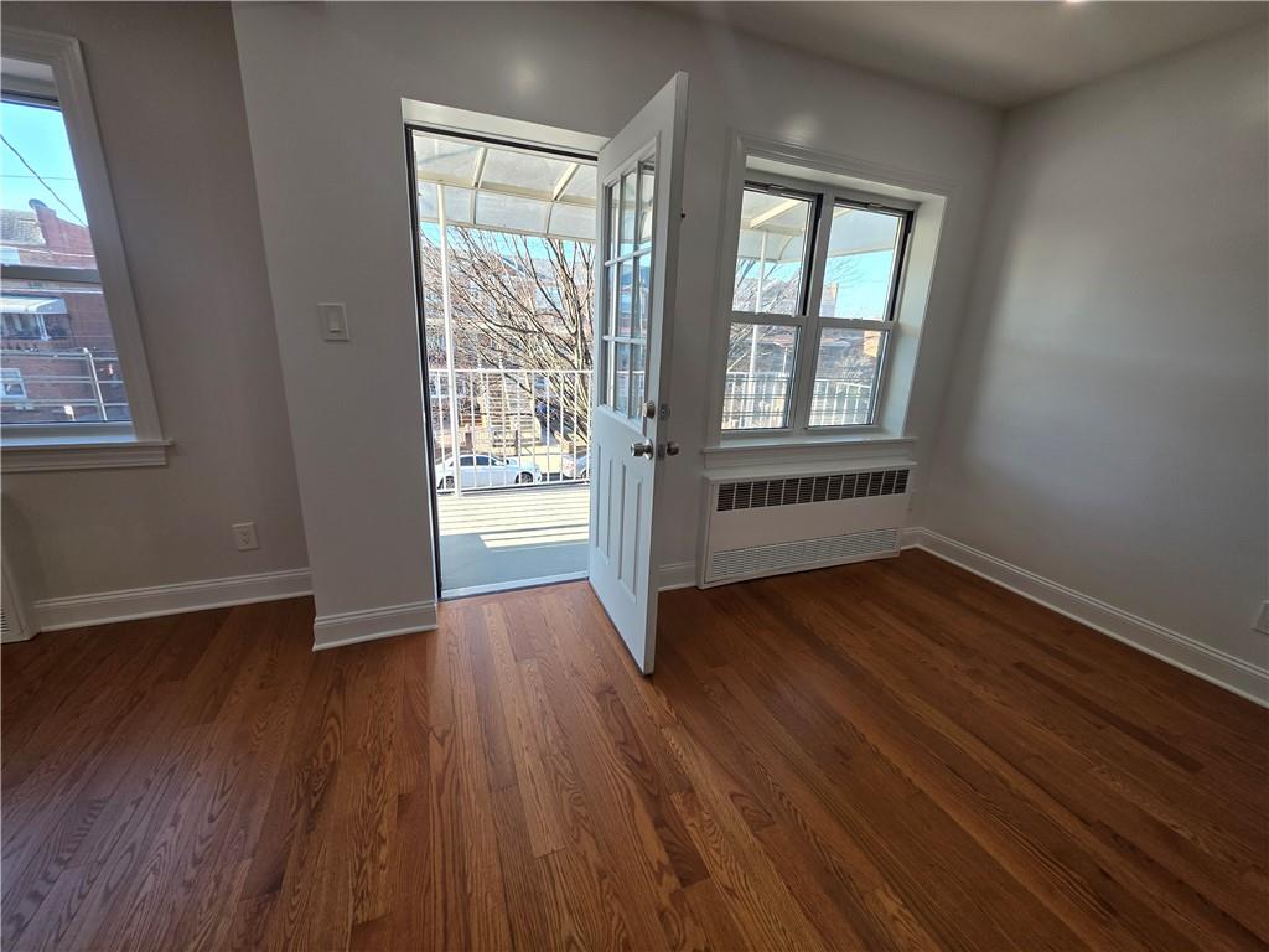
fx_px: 477
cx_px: 634
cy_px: 476
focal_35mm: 13
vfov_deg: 89.9
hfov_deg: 106.2
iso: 40
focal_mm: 2.2
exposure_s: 1/120
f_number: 1.9
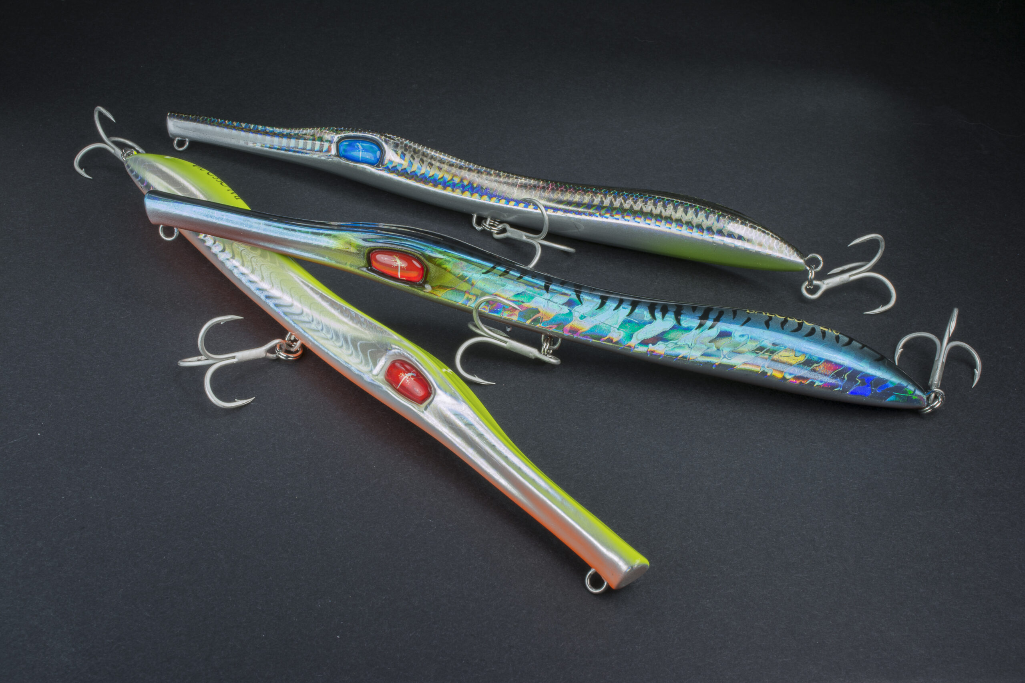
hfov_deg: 47.9
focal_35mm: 40
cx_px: 512
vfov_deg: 33.0
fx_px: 1153
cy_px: 342
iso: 100
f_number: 25
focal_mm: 27
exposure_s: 1/8
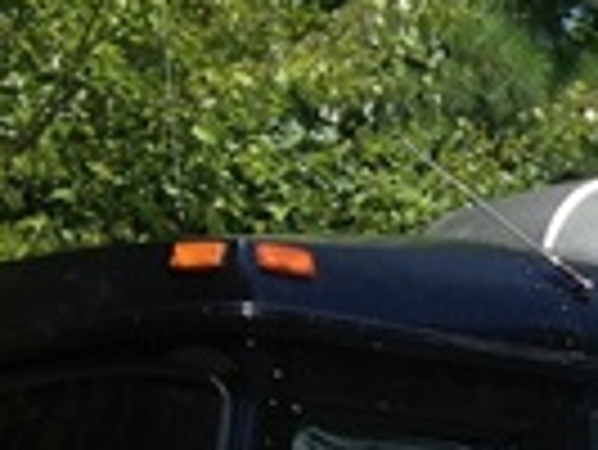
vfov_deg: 6.9
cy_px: 837
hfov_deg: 8.7
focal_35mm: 210
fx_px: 3631
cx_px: 1353
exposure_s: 1/863
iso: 64
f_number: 2.4
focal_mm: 4.28
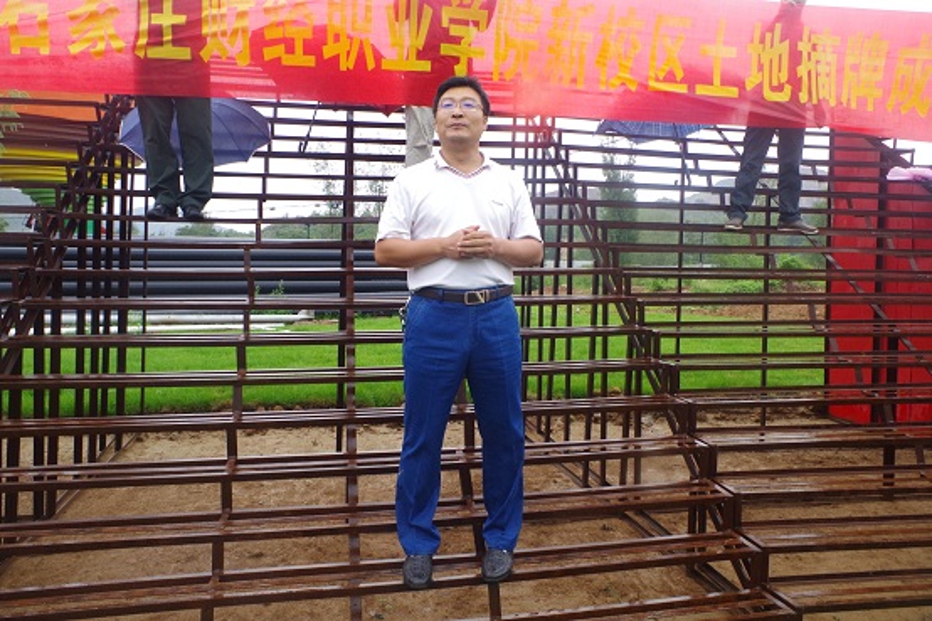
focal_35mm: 27
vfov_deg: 47.9
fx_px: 699
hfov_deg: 67.4
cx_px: 466
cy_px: 310
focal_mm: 18
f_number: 11
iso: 800
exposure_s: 1/125
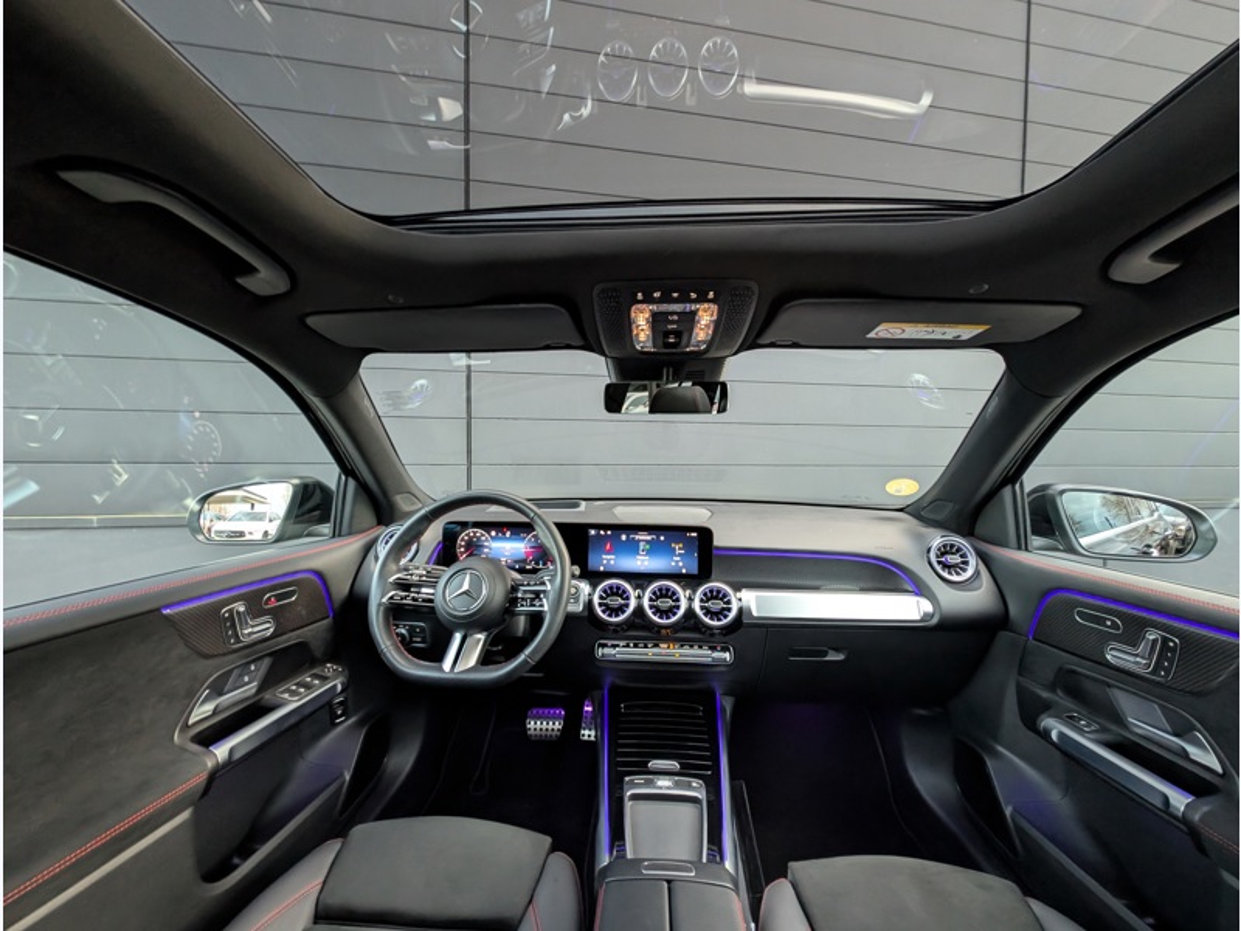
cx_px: 620
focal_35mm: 12
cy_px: 466
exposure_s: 1/24.9
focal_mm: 2.23
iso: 279
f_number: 1.95
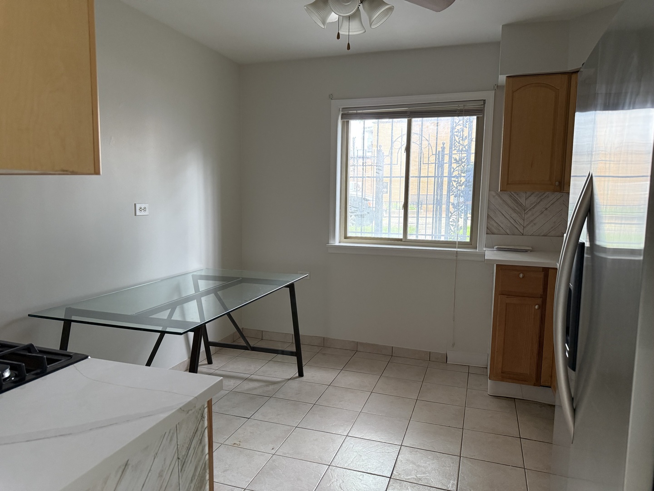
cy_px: 246
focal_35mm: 24
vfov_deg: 56.8
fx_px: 453
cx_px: 327
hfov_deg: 71.6
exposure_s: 1/60
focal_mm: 6.76
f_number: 1.78
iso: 320
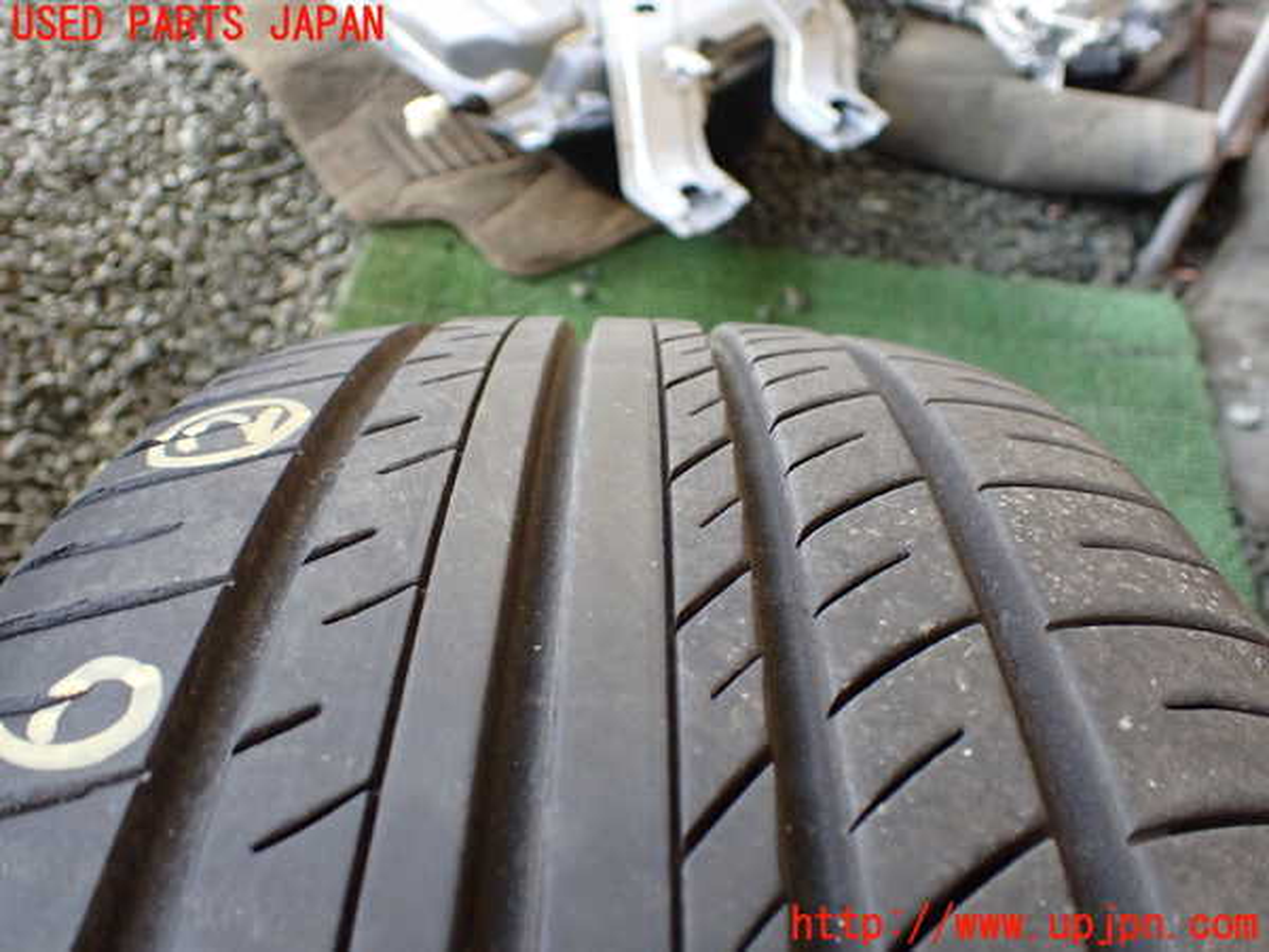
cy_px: 476
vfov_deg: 46.8
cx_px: 634
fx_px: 1100
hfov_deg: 60.0
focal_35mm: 30
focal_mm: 5.4
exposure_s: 1/125
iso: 400
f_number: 2.3
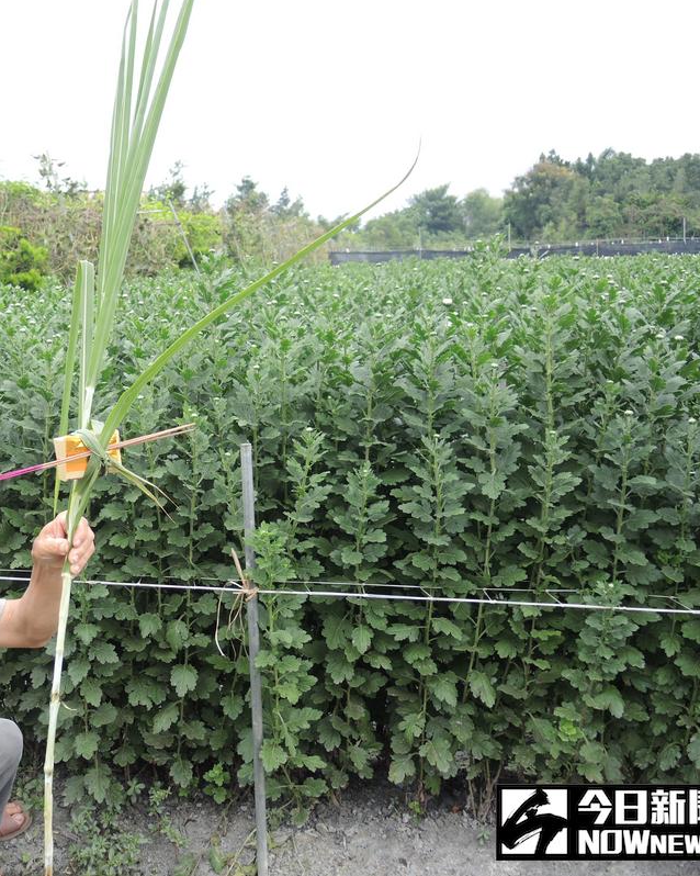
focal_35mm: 37
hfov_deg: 38.8
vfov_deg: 49.1
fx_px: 959
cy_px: 433
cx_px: 153
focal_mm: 6
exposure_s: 1/400
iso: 80
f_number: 2
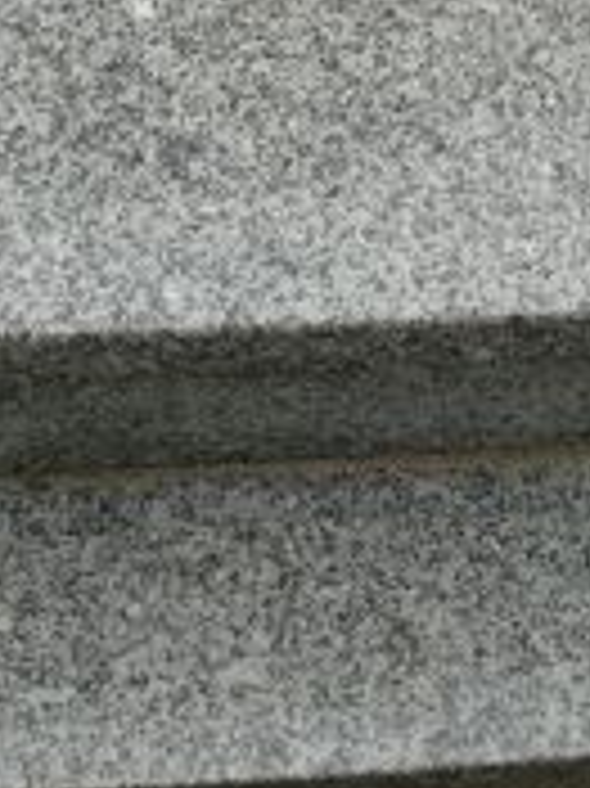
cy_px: -117
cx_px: 396
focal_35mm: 96
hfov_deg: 15.4
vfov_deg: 19.4
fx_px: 2184
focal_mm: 7.4
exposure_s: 1/200
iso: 100
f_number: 4.5
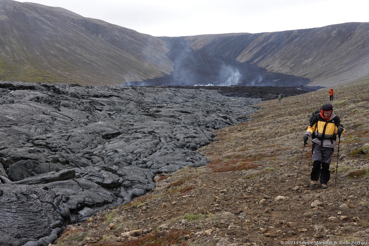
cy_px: 123
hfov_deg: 48.5
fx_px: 410
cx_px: 184
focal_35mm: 40
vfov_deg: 33.4
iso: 800
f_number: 4.5
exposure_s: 1/1000
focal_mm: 14.99
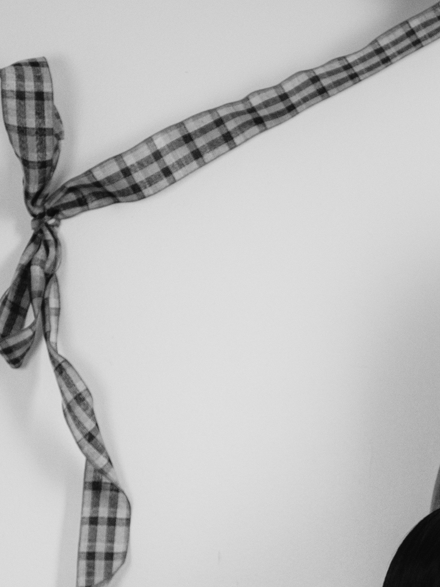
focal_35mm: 204
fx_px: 3458
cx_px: 546
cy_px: 722
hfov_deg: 7.2
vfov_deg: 9.6
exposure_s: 1/125
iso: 1600
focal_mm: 48.5
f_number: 4
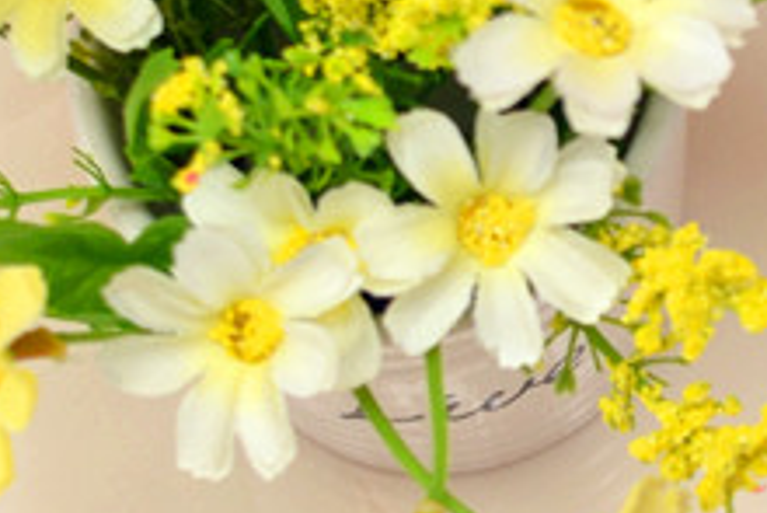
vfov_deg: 5.6
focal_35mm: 244
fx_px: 5209
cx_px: 1377
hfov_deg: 8.1
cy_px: 736
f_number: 5
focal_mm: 35
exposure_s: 1/60
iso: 200
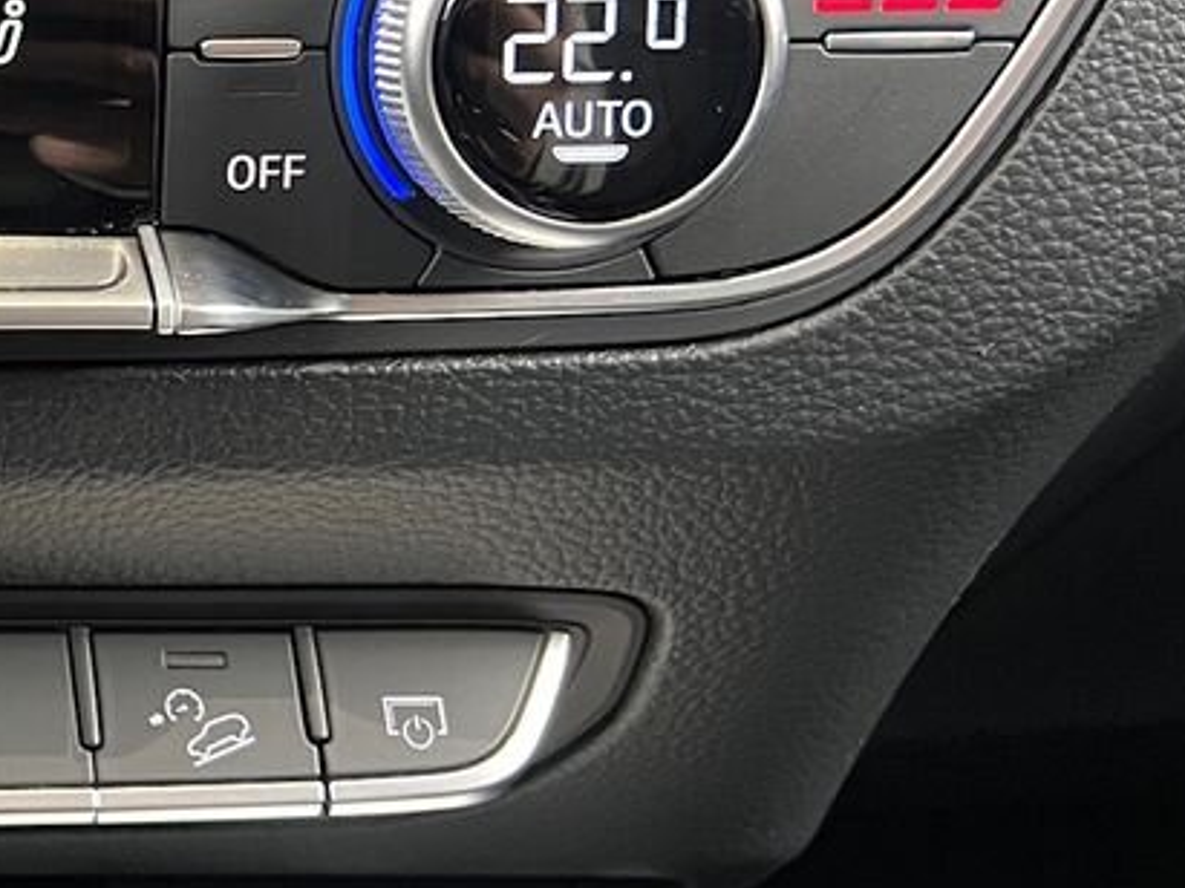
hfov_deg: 22.3
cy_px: 234
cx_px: -456
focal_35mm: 76
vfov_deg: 19.3
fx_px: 2601
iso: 320
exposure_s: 1/53
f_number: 1.5
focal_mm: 5.7
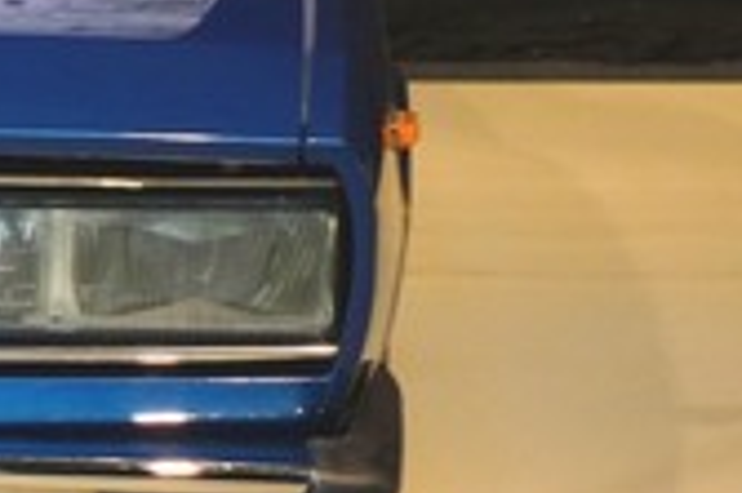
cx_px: -480
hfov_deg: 7.2
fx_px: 5786
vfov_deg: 4.9
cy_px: 93
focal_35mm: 281
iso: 400
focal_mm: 29.15
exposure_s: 1/30
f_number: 4.5
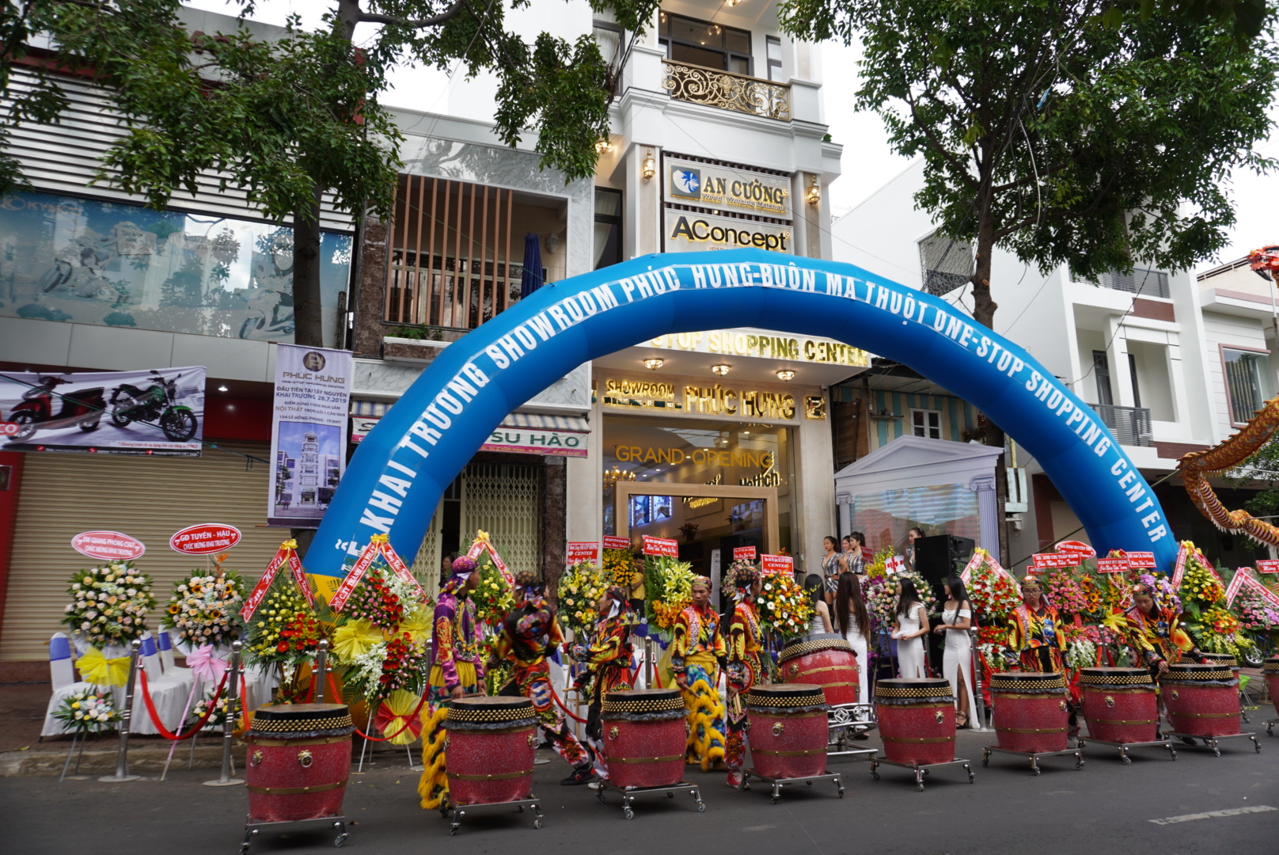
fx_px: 853
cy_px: 428
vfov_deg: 53.2
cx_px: 640
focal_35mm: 24
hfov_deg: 73.7
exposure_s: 1/80
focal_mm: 16
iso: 100
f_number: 4
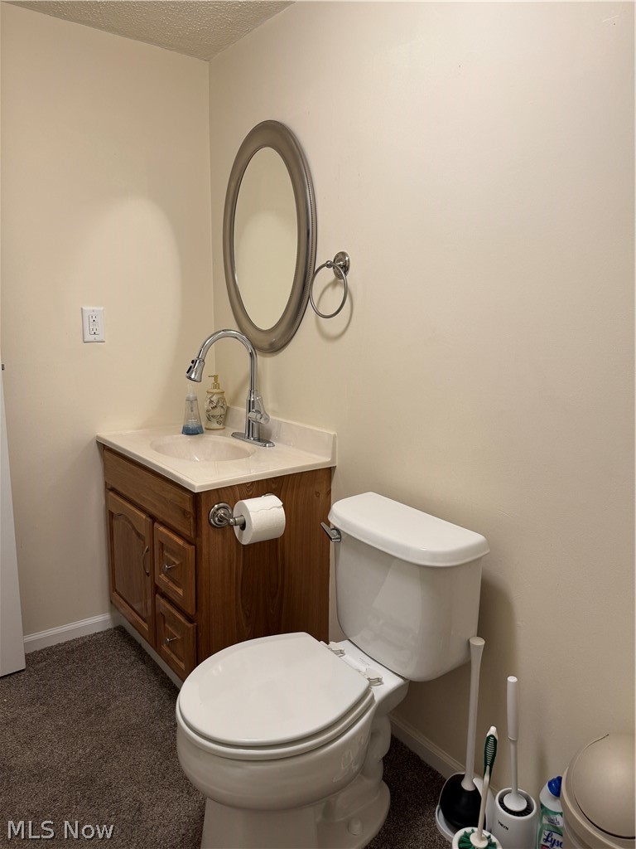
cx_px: 318
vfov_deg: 71.6
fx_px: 588
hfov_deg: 56.8
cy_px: 424
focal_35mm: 24
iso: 125
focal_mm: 6.76
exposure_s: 1/60
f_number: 1.78
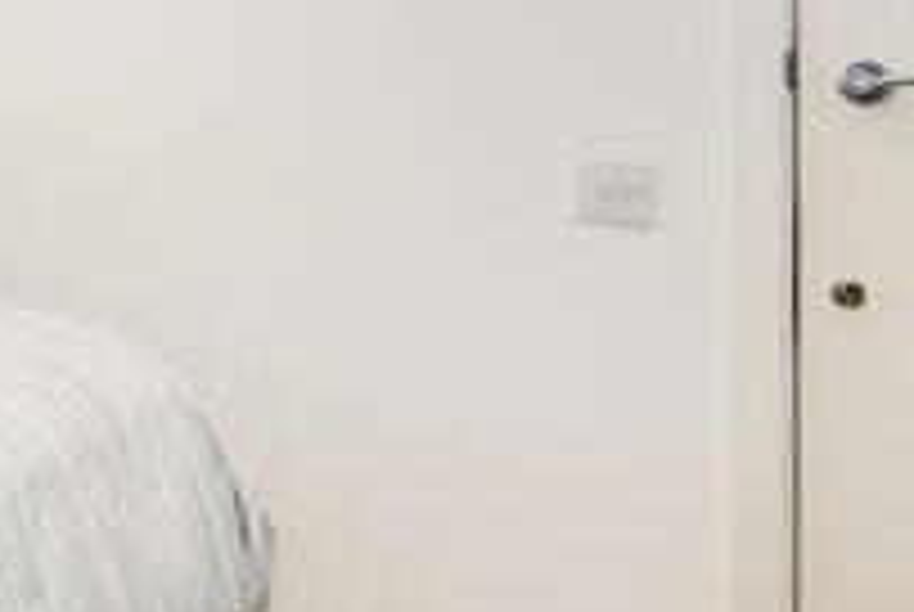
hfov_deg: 34.3
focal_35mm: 45
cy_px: 34
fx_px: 1144
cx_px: -203
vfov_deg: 28.5
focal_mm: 14
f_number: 6.3
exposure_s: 1/30
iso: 250
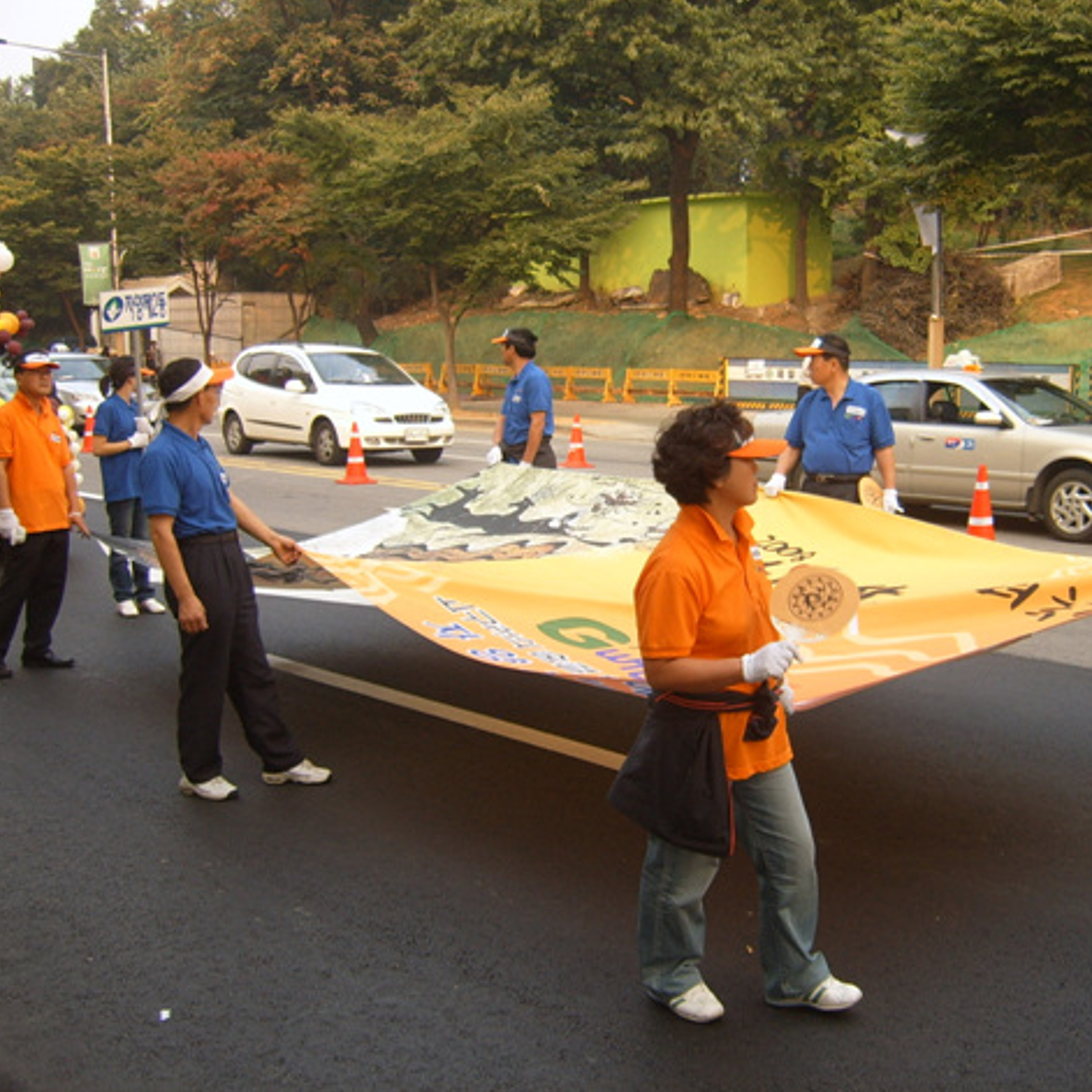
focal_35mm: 42
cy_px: 540
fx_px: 1499
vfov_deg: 40.0
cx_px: 656
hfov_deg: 39.9
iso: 50
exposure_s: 1/180
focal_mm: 5.8
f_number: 2.8
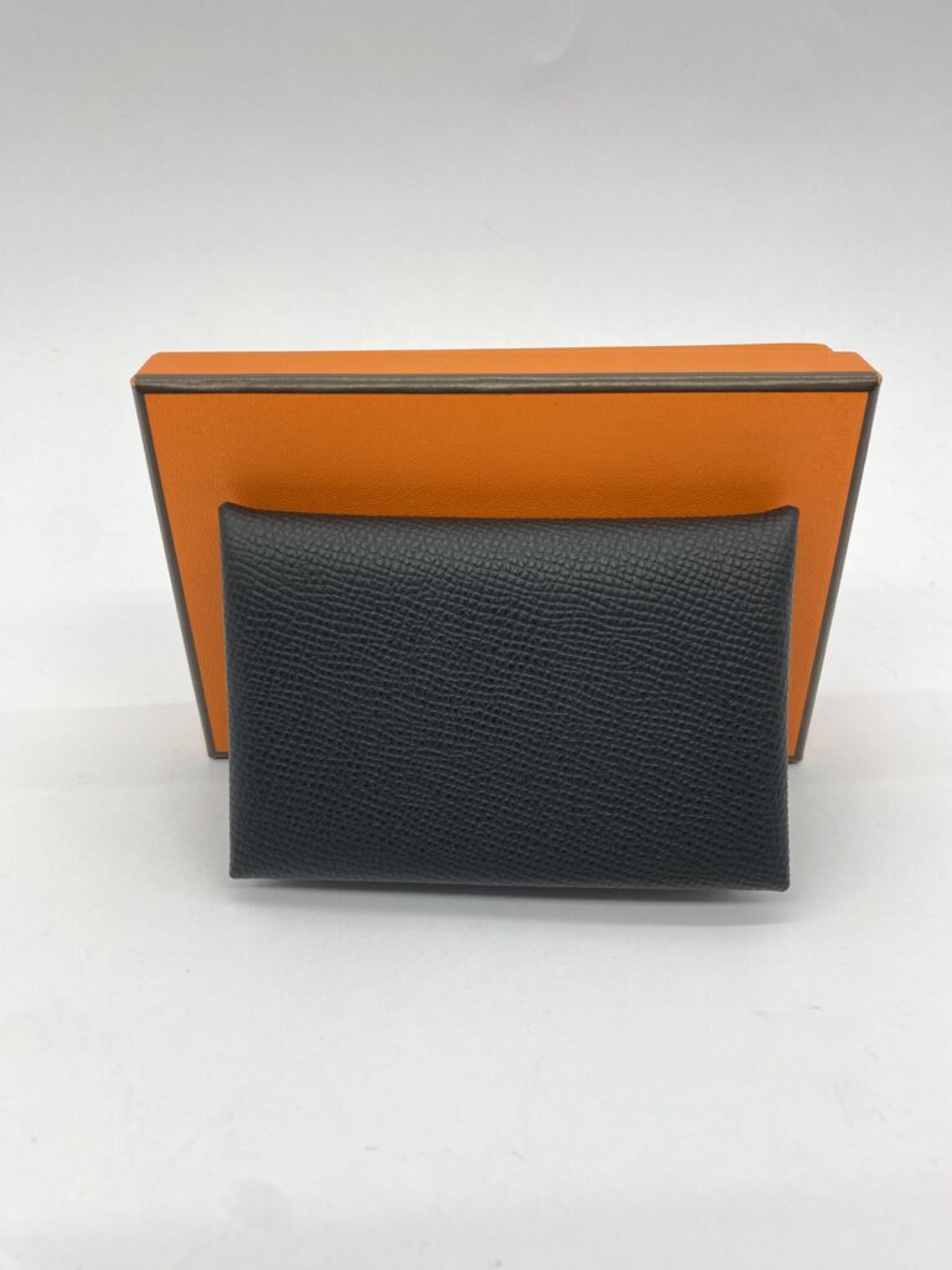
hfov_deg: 53.1
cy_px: 635
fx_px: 953
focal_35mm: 26
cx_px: 476
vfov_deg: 67.3
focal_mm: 4.25
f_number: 1.8
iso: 32
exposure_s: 1/100
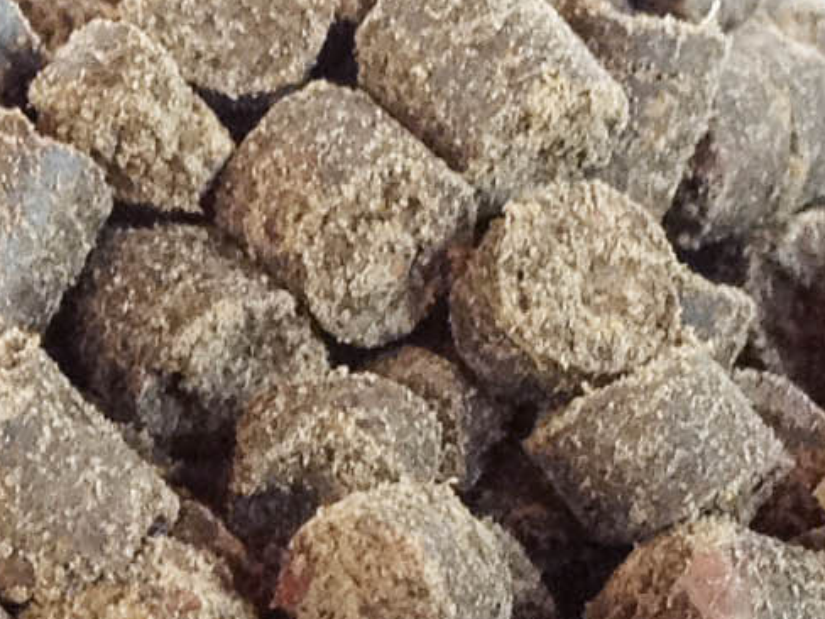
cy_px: 685
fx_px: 5577
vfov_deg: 6.3
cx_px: 46
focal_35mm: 234
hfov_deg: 8.4
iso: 80
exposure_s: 1/20
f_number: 2.4
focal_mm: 4.28
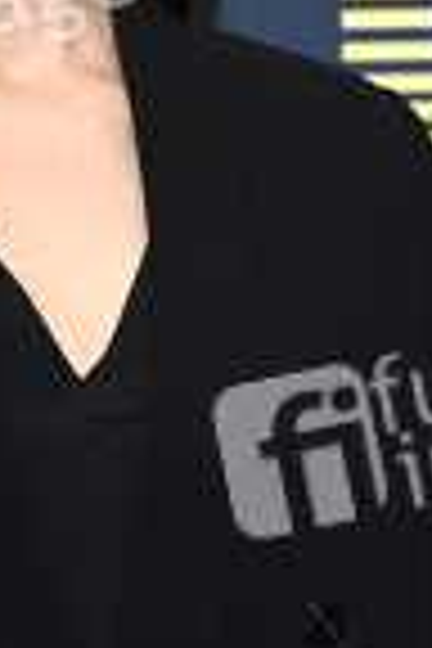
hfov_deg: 3.7
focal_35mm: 374
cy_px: 207
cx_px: 36
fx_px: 6731
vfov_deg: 5.5
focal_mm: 135
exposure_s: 1/250
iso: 320
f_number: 5.6
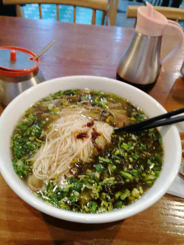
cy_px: 122
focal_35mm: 26
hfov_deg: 53.1
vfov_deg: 67.3
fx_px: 184
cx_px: 92
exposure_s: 1/33.3
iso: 640
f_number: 1.8
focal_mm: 4.75
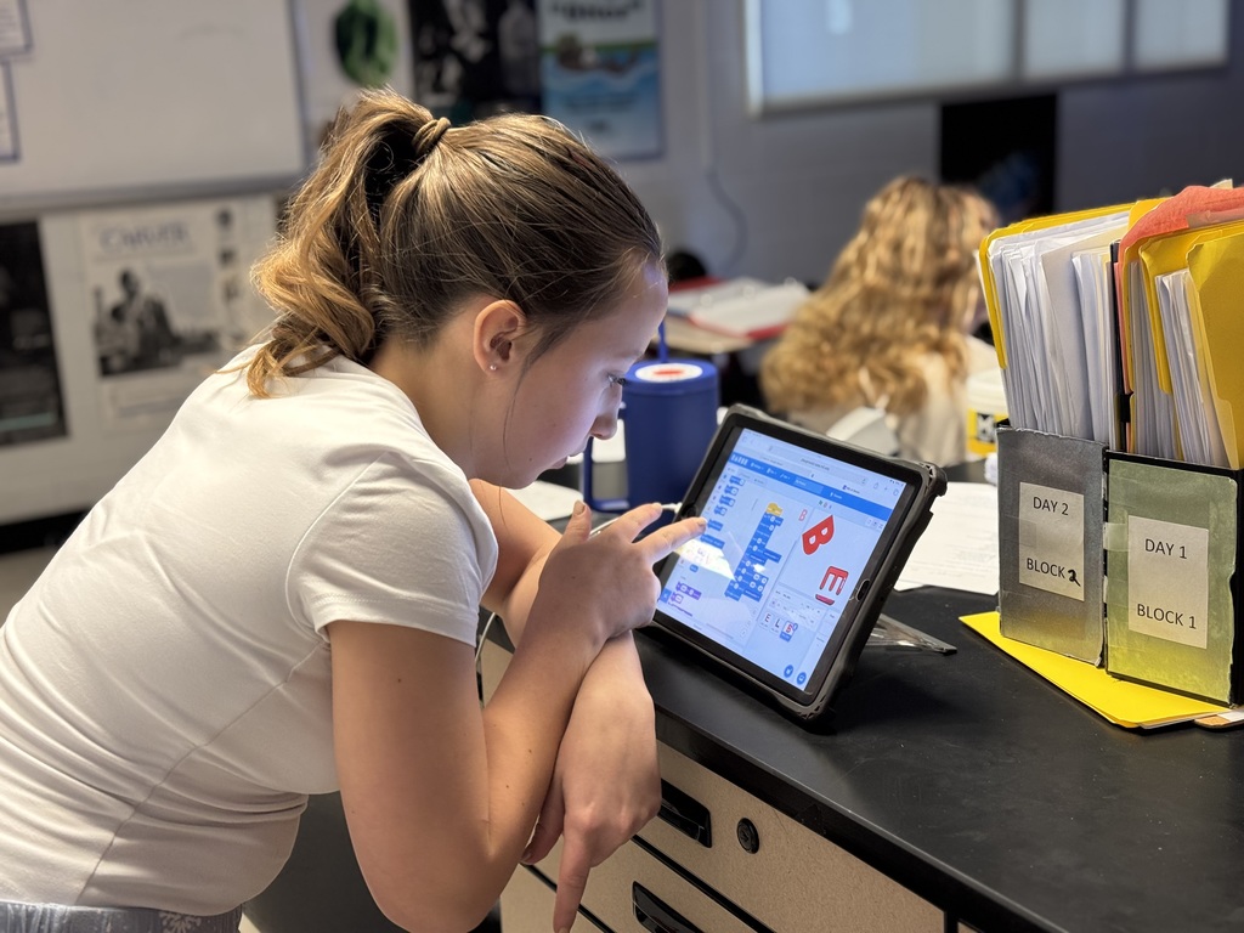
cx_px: 622
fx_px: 1725
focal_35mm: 48
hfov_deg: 39.7
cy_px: 466
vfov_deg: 30.3
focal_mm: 6.76
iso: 100
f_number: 1.78
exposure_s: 1/60
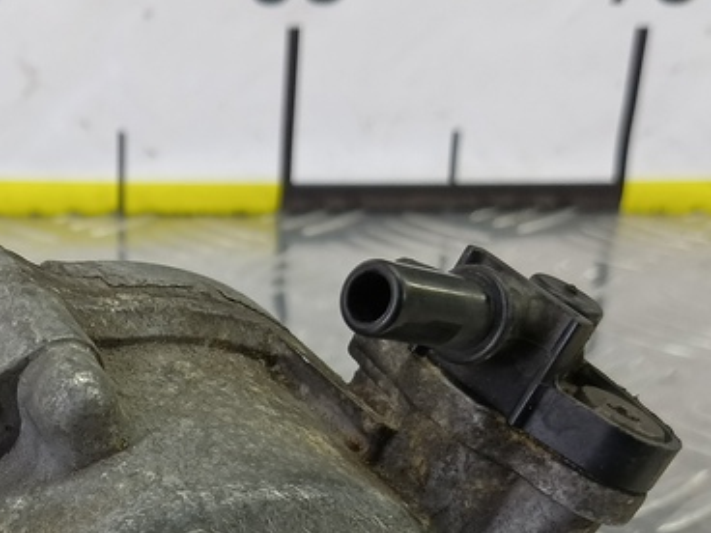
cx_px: 93
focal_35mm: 64
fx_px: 1315
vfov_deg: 21.3
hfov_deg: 29.2
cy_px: 641
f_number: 1.6
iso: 152
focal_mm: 4.11
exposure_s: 1/50
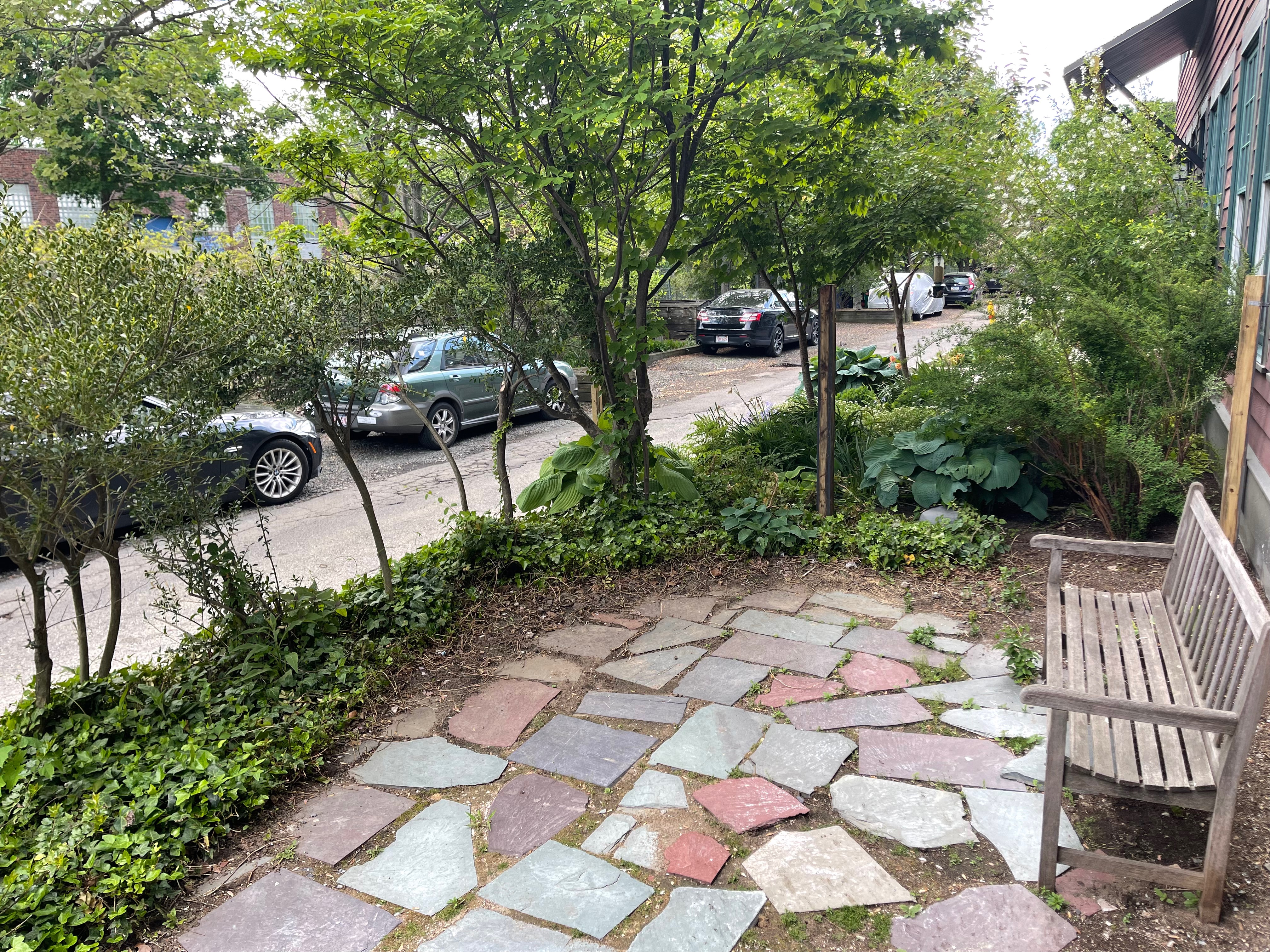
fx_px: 954
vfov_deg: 53.1
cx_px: 635
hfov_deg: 67.3
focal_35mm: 26
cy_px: 476
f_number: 1.6
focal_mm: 5.1
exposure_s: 1/278
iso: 40
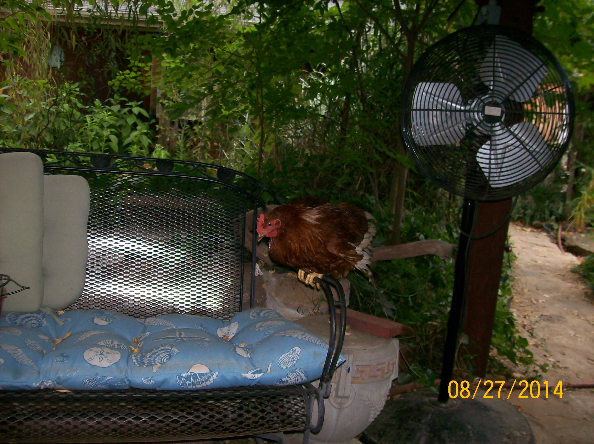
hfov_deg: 51.4
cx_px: 297
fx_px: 617
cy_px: 222
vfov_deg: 39.6
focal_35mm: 36
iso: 80
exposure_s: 1/64
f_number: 2.7
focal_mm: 6
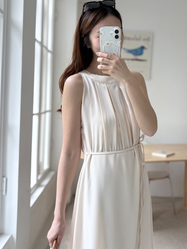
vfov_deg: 50.1
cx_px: 119
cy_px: 122
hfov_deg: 38.4
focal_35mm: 37
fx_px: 267
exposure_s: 1/120
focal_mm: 5.96
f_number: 1.6
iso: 64
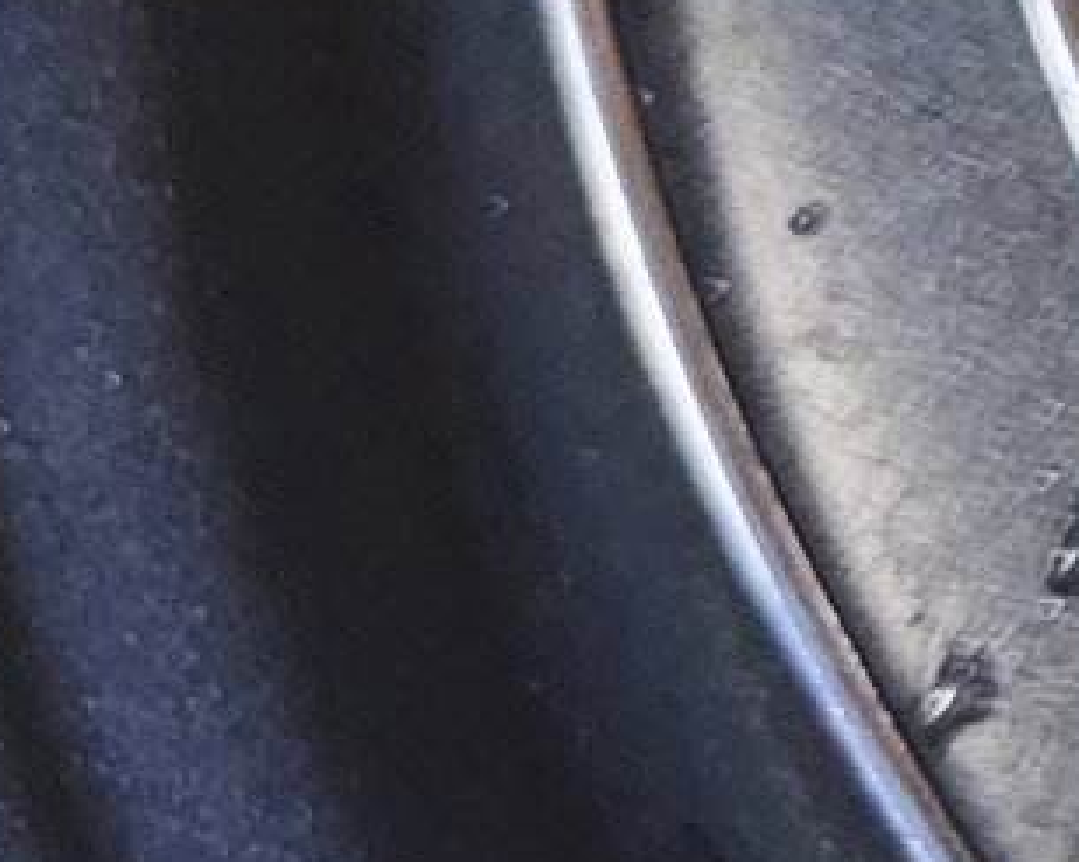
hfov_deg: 9.0
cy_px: -557
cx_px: 3451
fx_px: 5266
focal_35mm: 165
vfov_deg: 9.0
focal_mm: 4.25
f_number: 1.8
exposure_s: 1/60
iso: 200
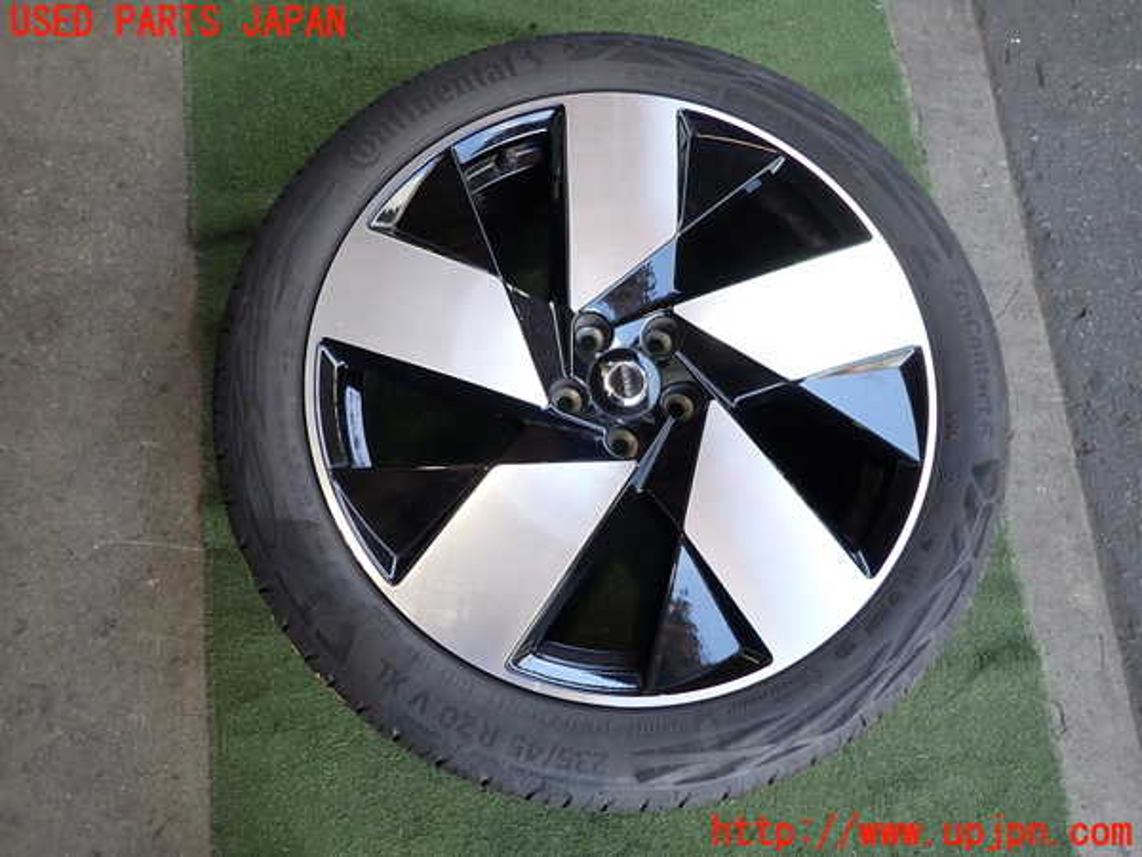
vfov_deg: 54.9
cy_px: 428
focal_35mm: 25
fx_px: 825
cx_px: 571
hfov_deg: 69.4
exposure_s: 1/125
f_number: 2
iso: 125
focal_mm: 4.5
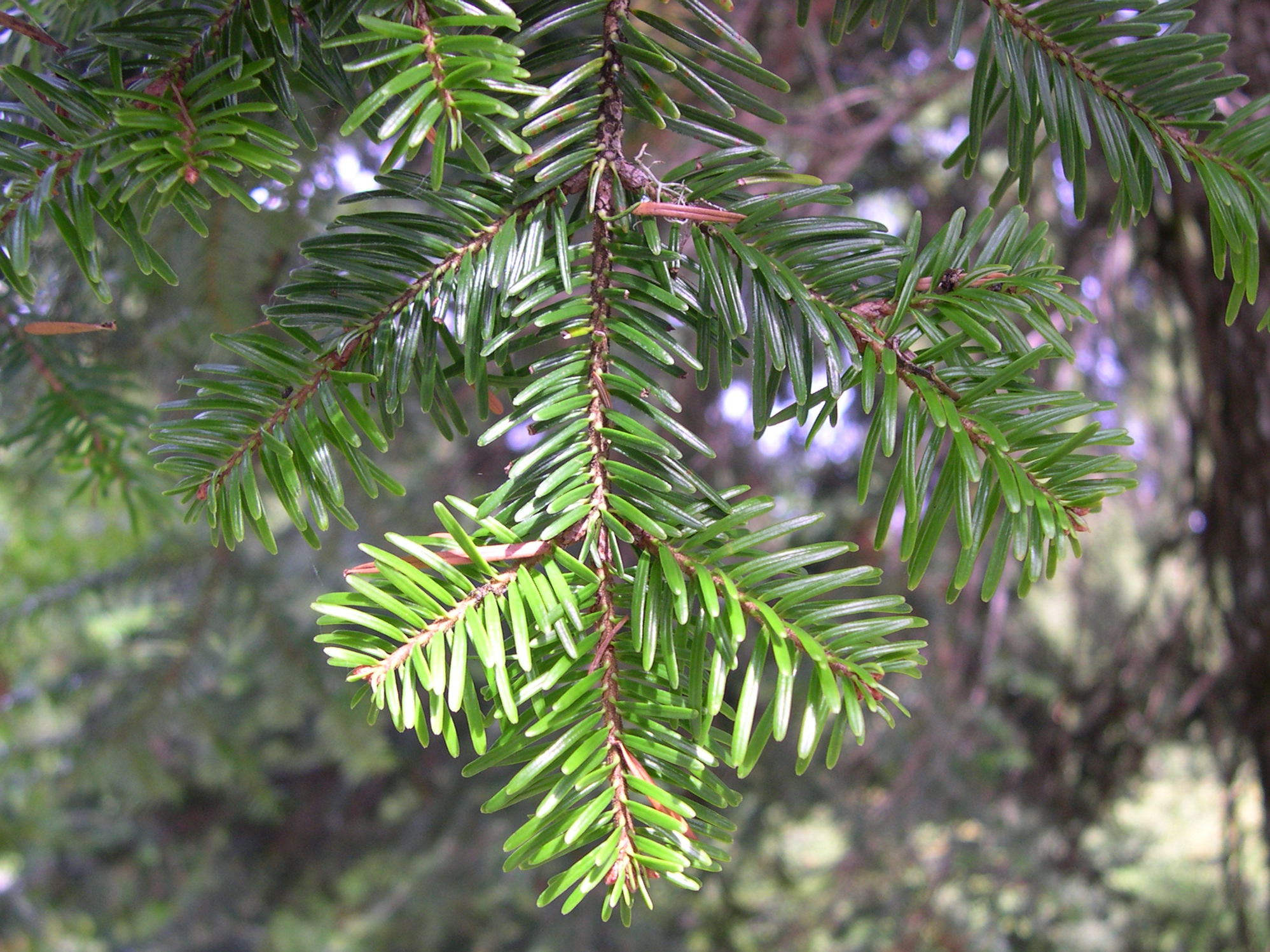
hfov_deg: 49.0
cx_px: 635
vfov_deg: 37.7
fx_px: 1394
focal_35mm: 38
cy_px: 476
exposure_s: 1/76
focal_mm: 8
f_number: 2.8
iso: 100
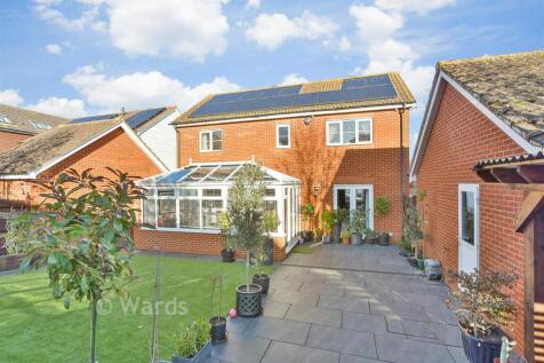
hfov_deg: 100.4
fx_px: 227
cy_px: 182
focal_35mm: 15
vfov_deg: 77.3
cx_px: 272
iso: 640
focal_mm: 10
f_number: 8
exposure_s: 1/250
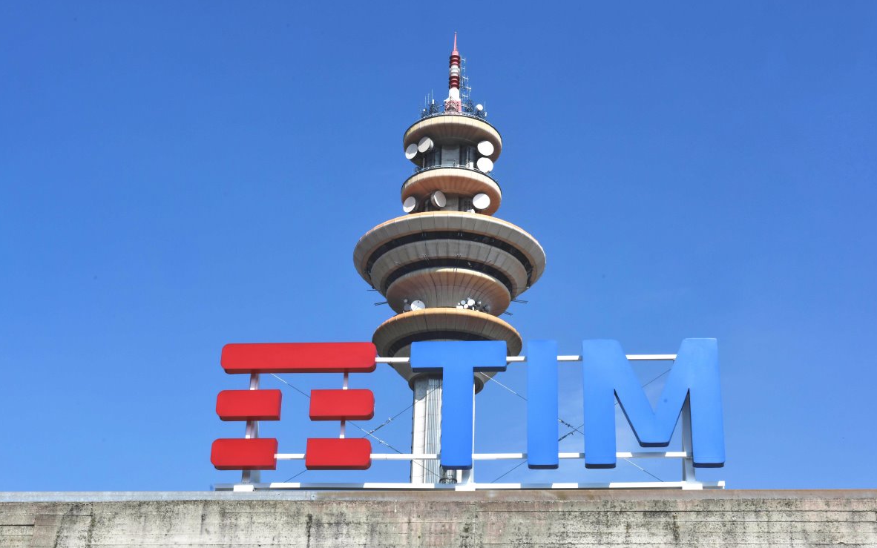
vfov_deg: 21.6
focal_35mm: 60
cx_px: 441
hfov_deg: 34.0
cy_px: 254
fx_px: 1434
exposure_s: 1/400
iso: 400
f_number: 16
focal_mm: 58
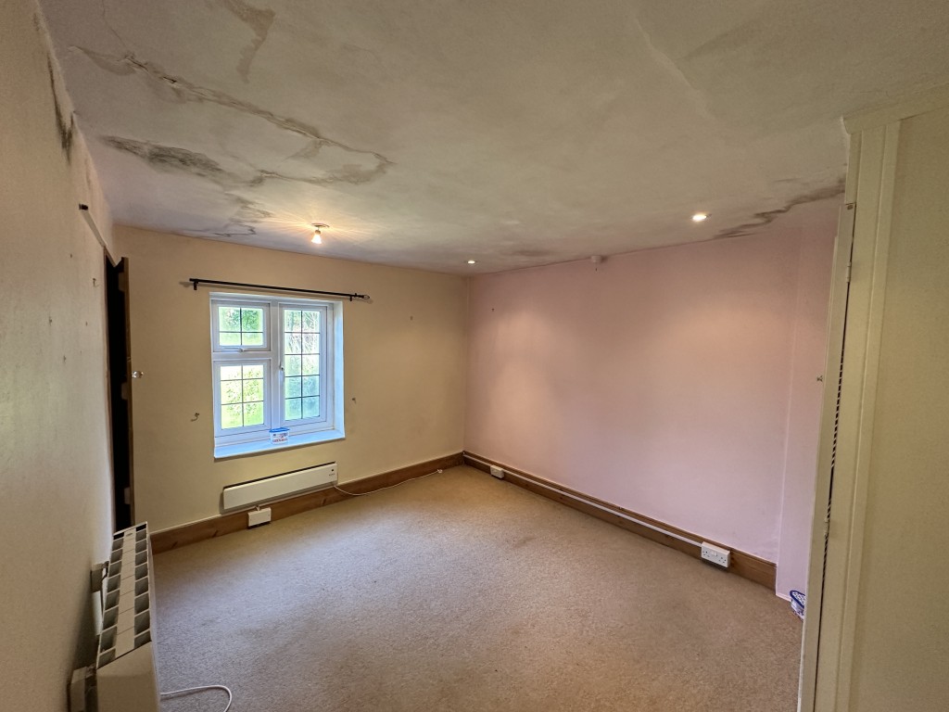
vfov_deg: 85.7
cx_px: 474
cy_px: 356
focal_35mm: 14
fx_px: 384
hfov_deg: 102.1
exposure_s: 1/100
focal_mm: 2.22
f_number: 2.2
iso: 320
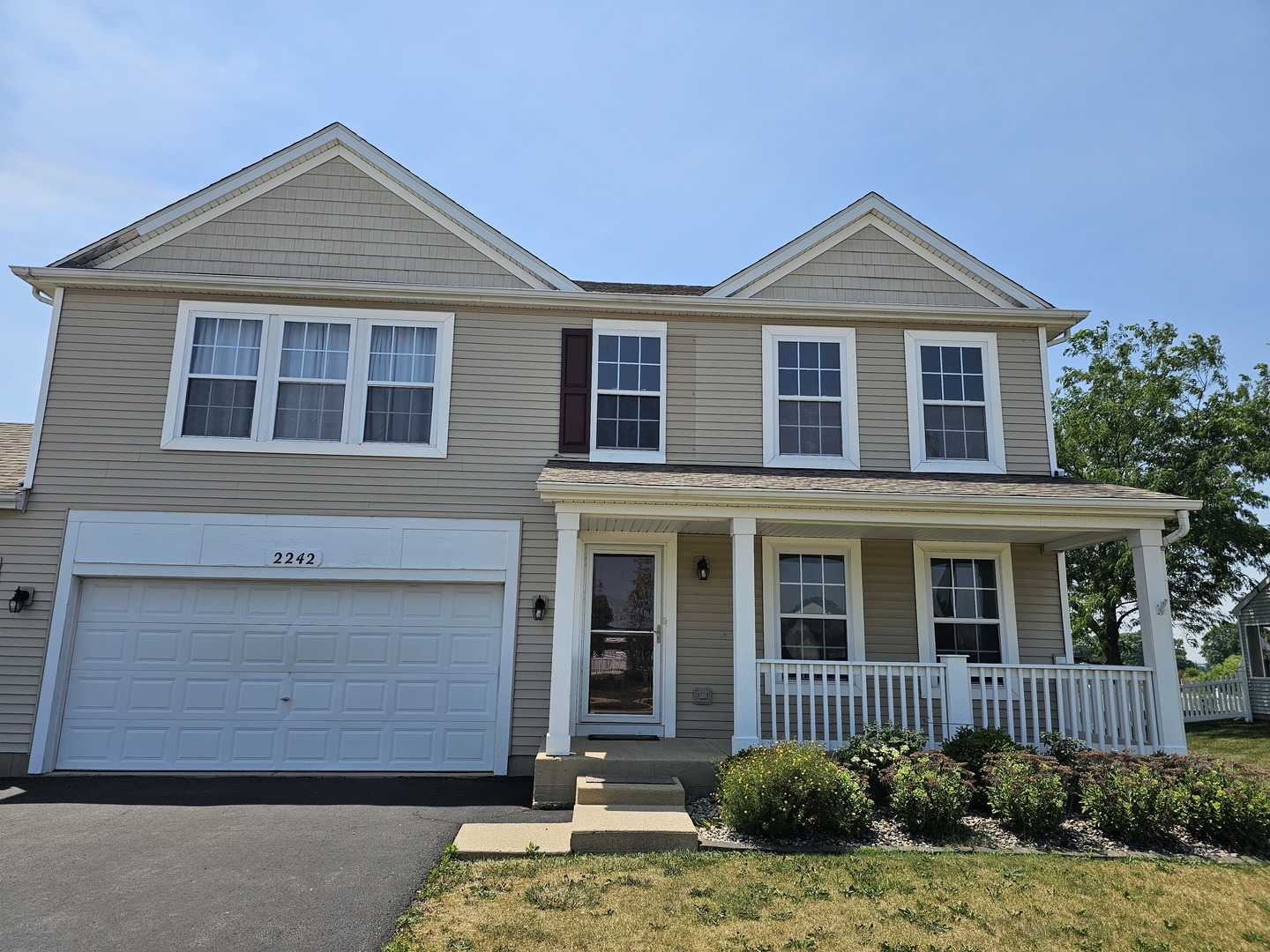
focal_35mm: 23
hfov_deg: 73.9
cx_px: 635
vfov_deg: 58.9
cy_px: 476
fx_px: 844
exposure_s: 1/895
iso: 10
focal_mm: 6.3
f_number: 1.7
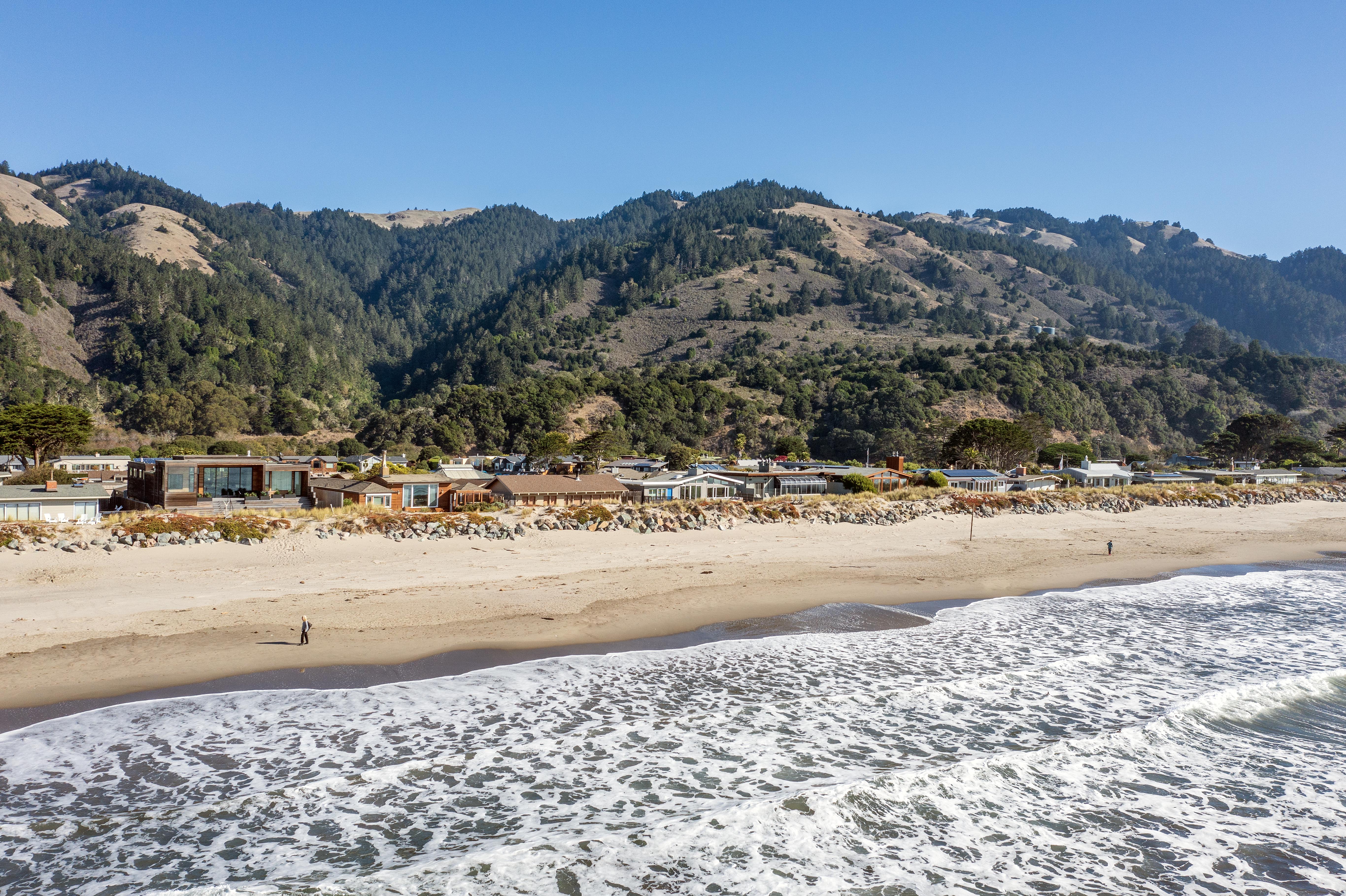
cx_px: 673
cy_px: 448
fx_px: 1047
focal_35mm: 28
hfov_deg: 65.5
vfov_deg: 46.4
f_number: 5.6
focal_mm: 10.26
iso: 100
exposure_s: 1/500
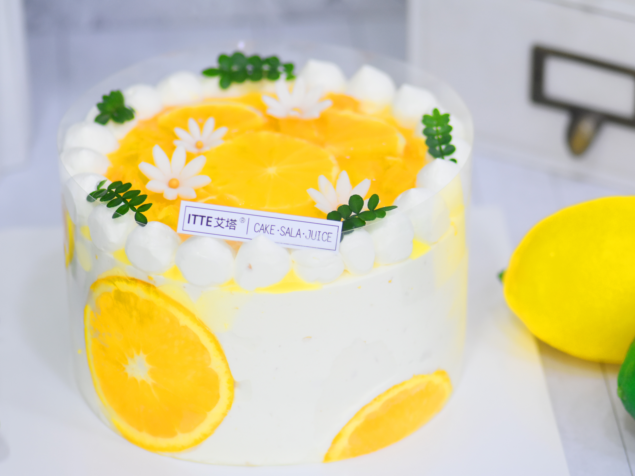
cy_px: 238
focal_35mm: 171
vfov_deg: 8.7
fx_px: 3129
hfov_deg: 11.6
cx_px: 281
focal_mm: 105
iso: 800
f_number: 5
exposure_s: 1/100
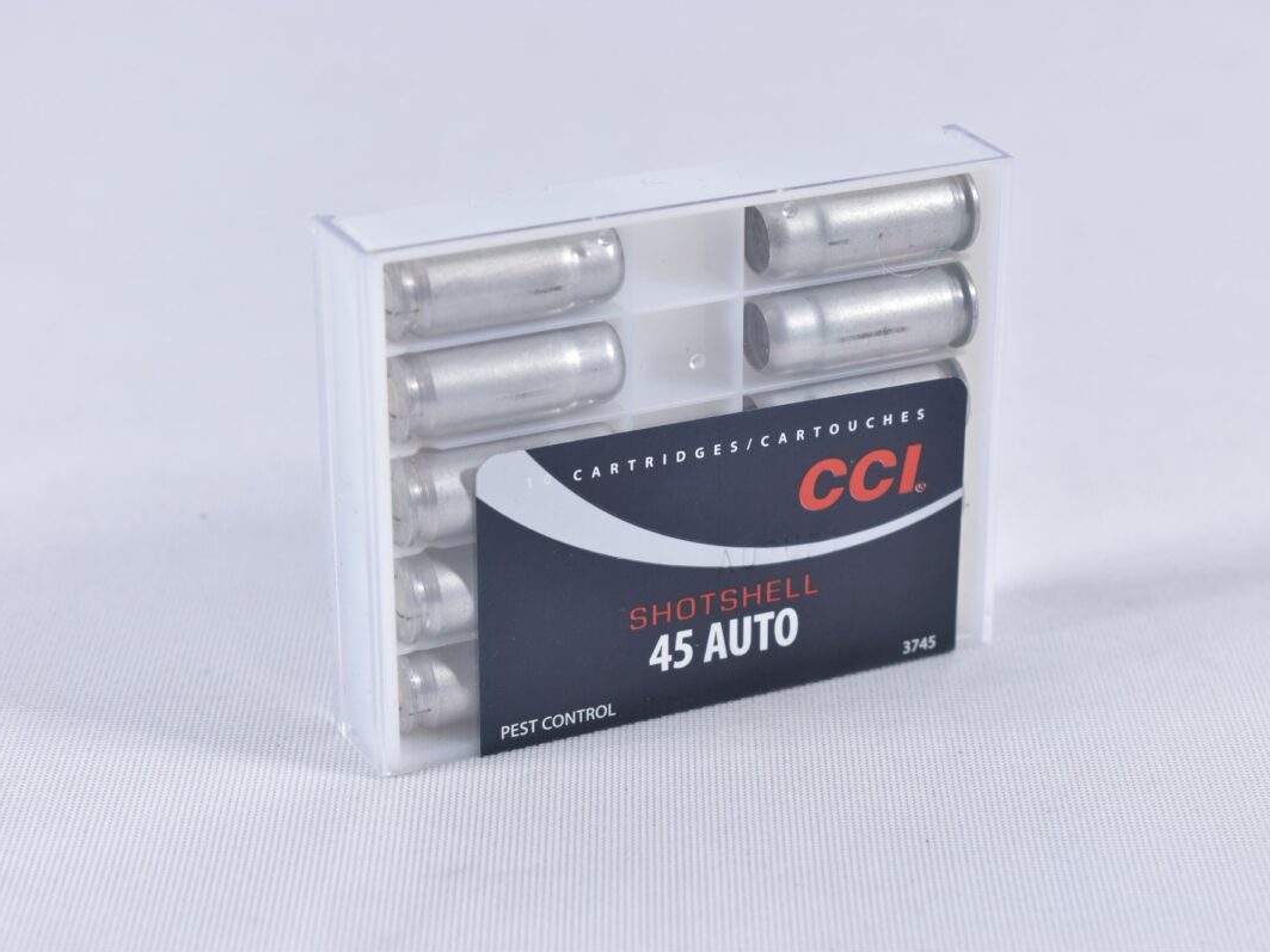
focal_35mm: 90
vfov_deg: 16.5
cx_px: 687
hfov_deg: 21.9
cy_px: 475
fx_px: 3285
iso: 640
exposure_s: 1/50
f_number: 5.6
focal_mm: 55
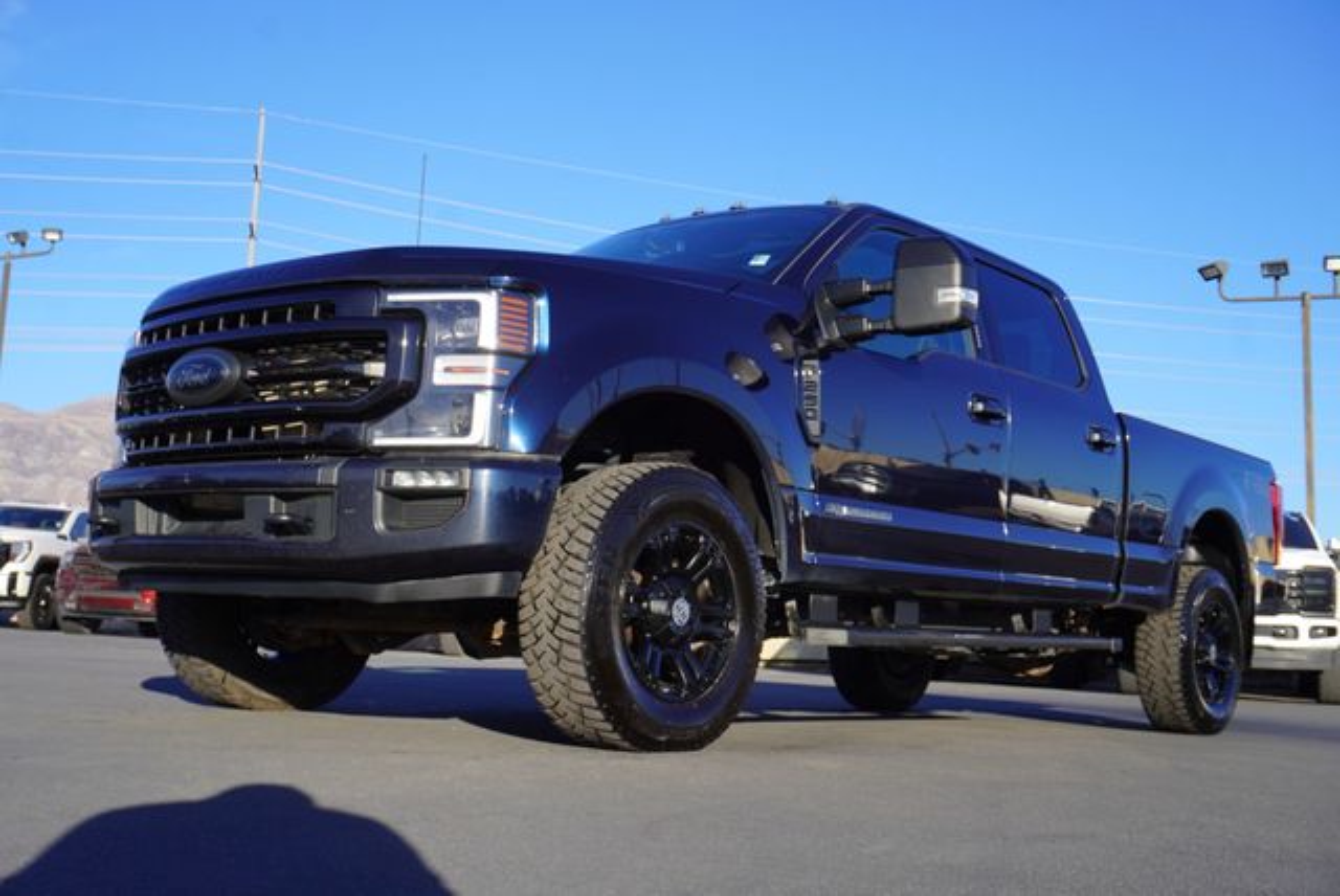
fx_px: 1509
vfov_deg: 33.1
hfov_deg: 47.9
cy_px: 448
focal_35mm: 40
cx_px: 670
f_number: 9
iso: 100
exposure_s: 1/125
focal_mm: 27
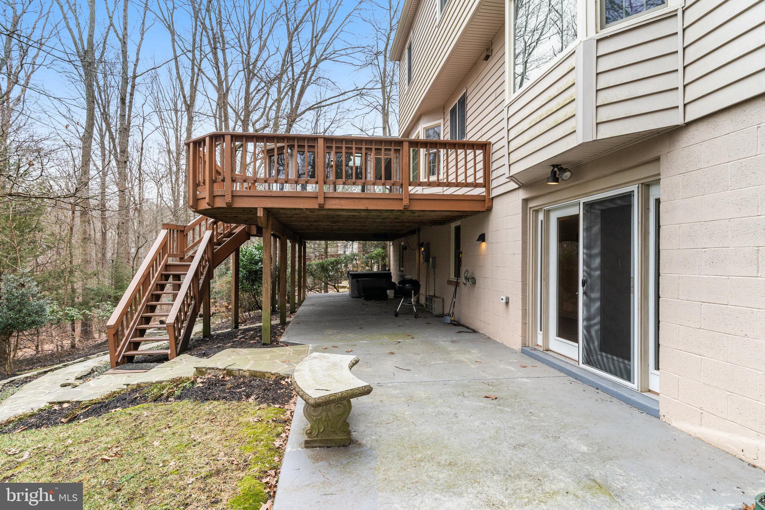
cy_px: 255
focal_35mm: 19
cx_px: 382
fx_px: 404
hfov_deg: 86.9
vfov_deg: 64.5
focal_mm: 19
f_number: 8
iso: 1250
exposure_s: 1/125
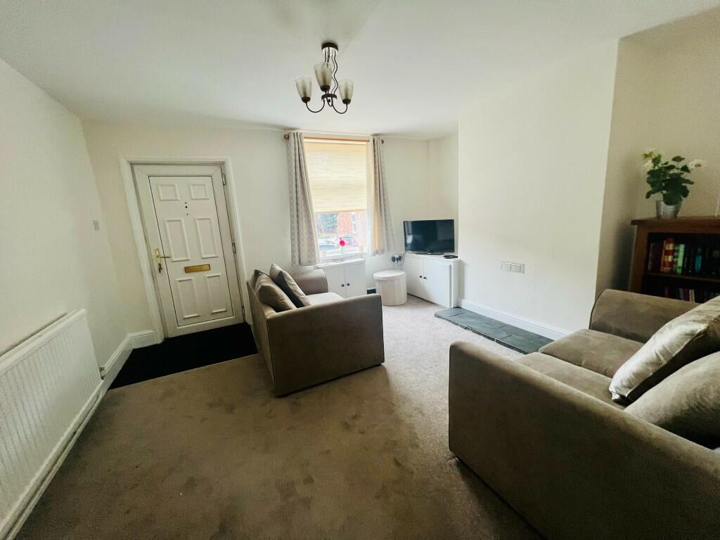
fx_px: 270
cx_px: 360
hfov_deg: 106.2
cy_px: 270
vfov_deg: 89.9
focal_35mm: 13
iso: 200
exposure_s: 1/50
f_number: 1.8
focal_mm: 1.57
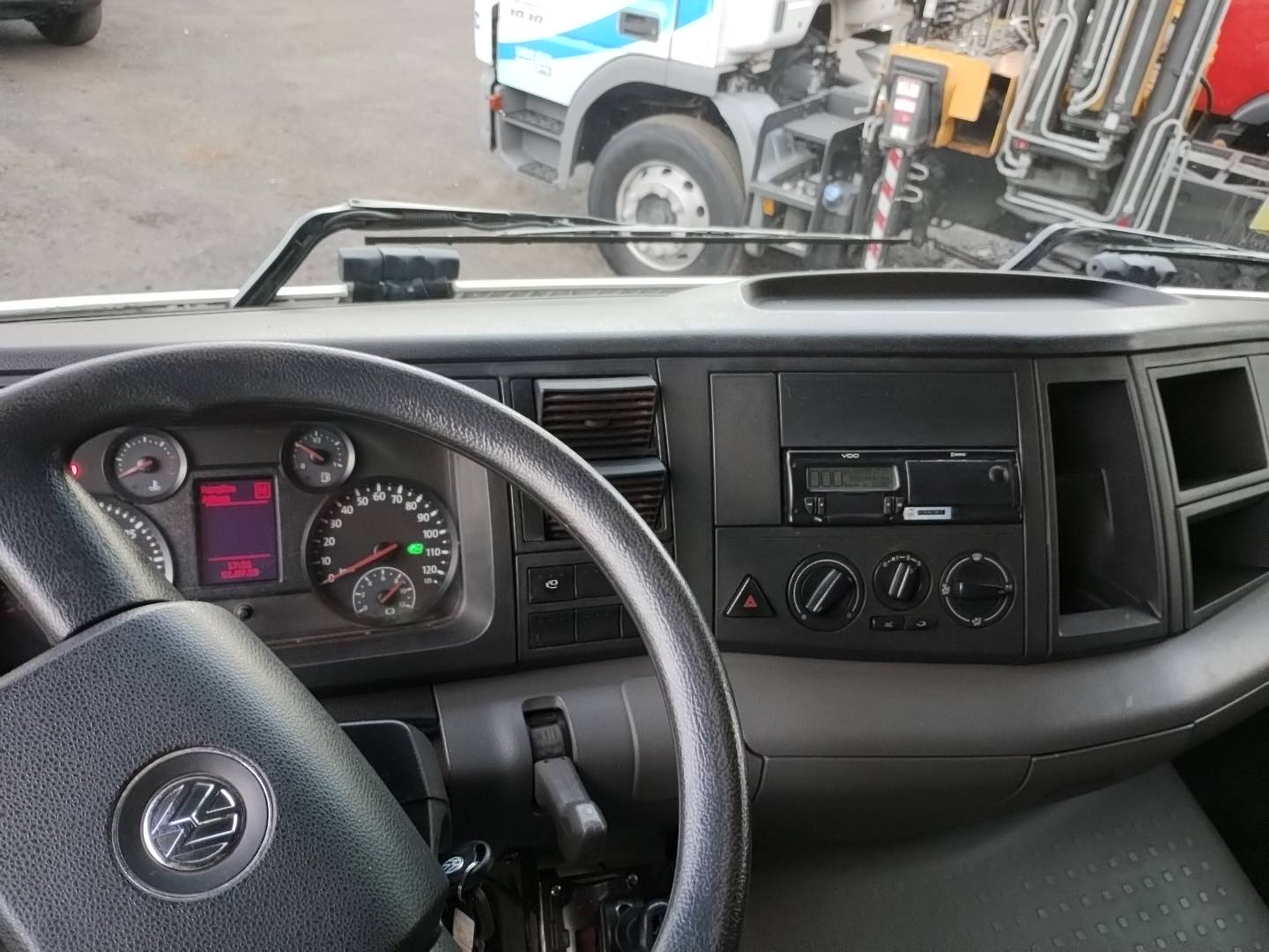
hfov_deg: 63.4
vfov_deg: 49.7
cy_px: 476
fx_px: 1026
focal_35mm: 28
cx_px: 634
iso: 747
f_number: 1.8
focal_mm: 4.27
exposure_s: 1/40
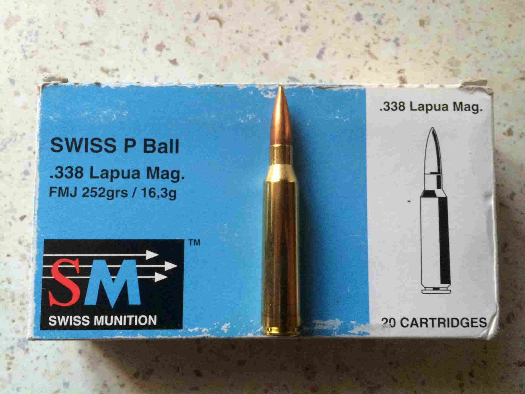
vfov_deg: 48.2
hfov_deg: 61.7
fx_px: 440
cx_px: 262
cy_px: 197
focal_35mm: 29
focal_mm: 4.15
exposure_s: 1/17
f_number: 2.2
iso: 320
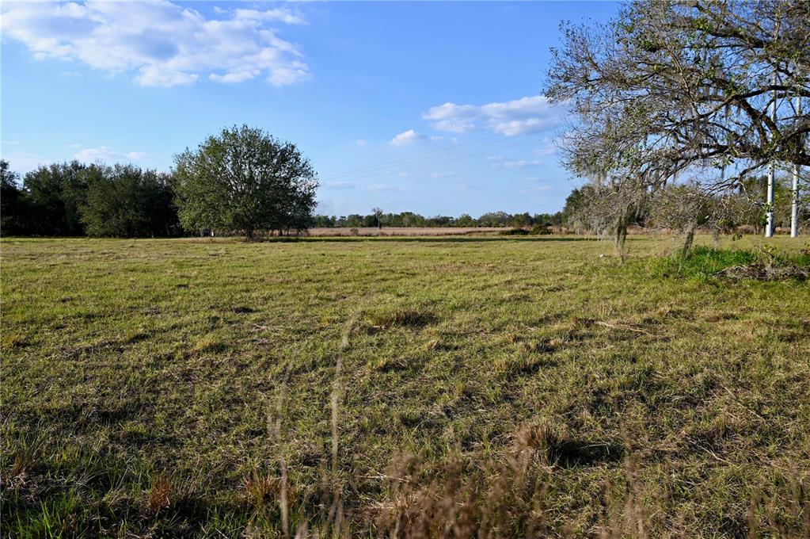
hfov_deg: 63.7
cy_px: 270
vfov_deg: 44.9
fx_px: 652
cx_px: 405
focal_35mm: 29
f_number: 6.3
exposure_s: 1/320
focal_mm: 29
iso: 100
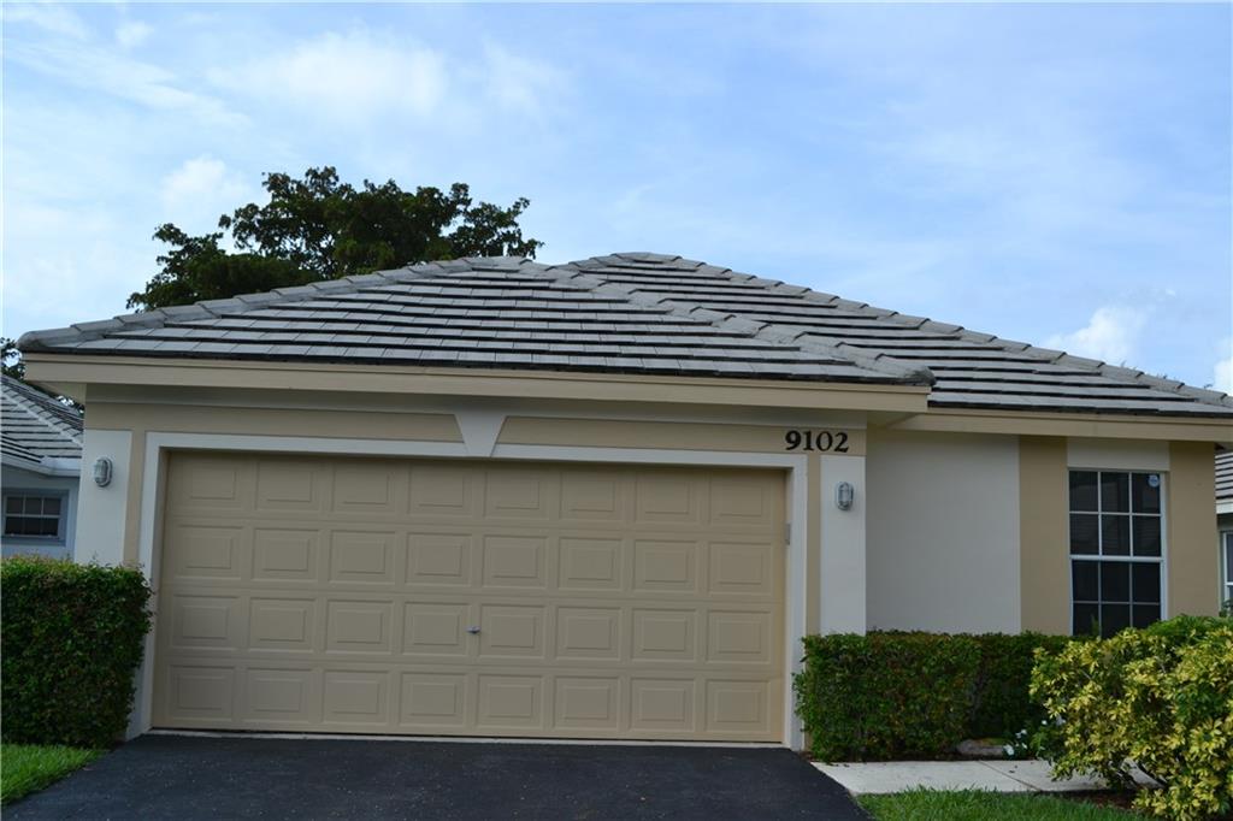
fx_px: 1233
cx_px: 616
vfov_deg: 36.8
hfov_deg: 53.1
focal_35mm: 36
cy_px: 410
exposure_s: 1/250
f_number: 8
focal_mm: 24
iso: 100
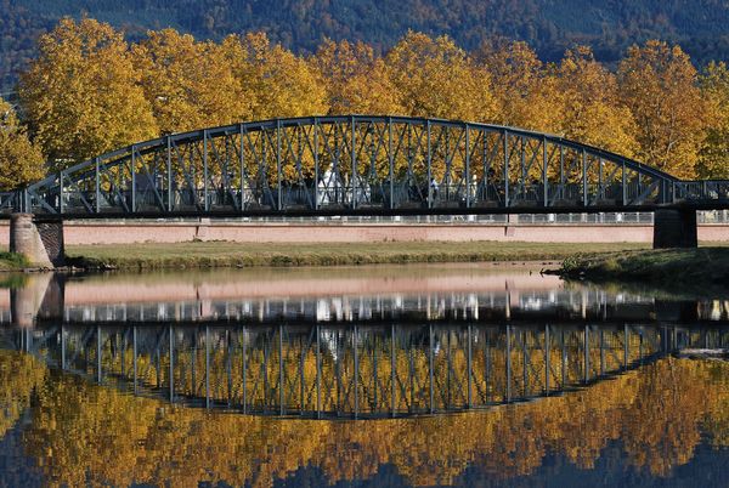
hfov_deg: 13.4
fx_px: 3103
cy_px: 244
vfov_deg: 9.0
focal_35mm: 153
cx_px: 364
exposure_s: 1/250
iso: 160
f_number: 10
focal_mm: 102
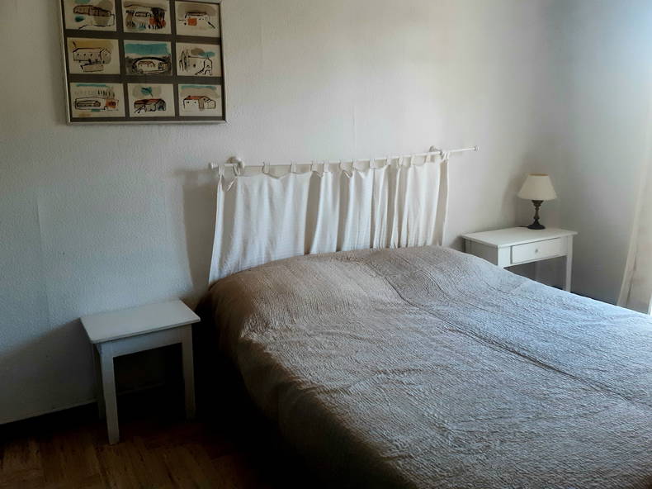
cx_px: 326
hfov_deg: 67.3
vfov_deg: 53.0
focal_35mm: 26
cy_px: 244
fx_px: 490
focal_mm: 3.92
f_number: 1.7
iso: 64
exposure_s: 1/50
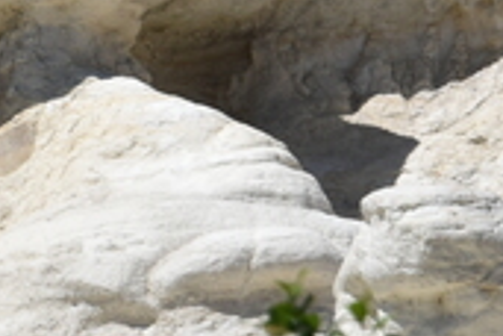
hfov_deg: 1.7
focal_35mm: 1197
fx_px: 16723
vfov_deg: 1.1
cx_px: -712
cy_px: -265
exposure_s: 1/400
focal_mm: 160
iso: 100
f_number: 10
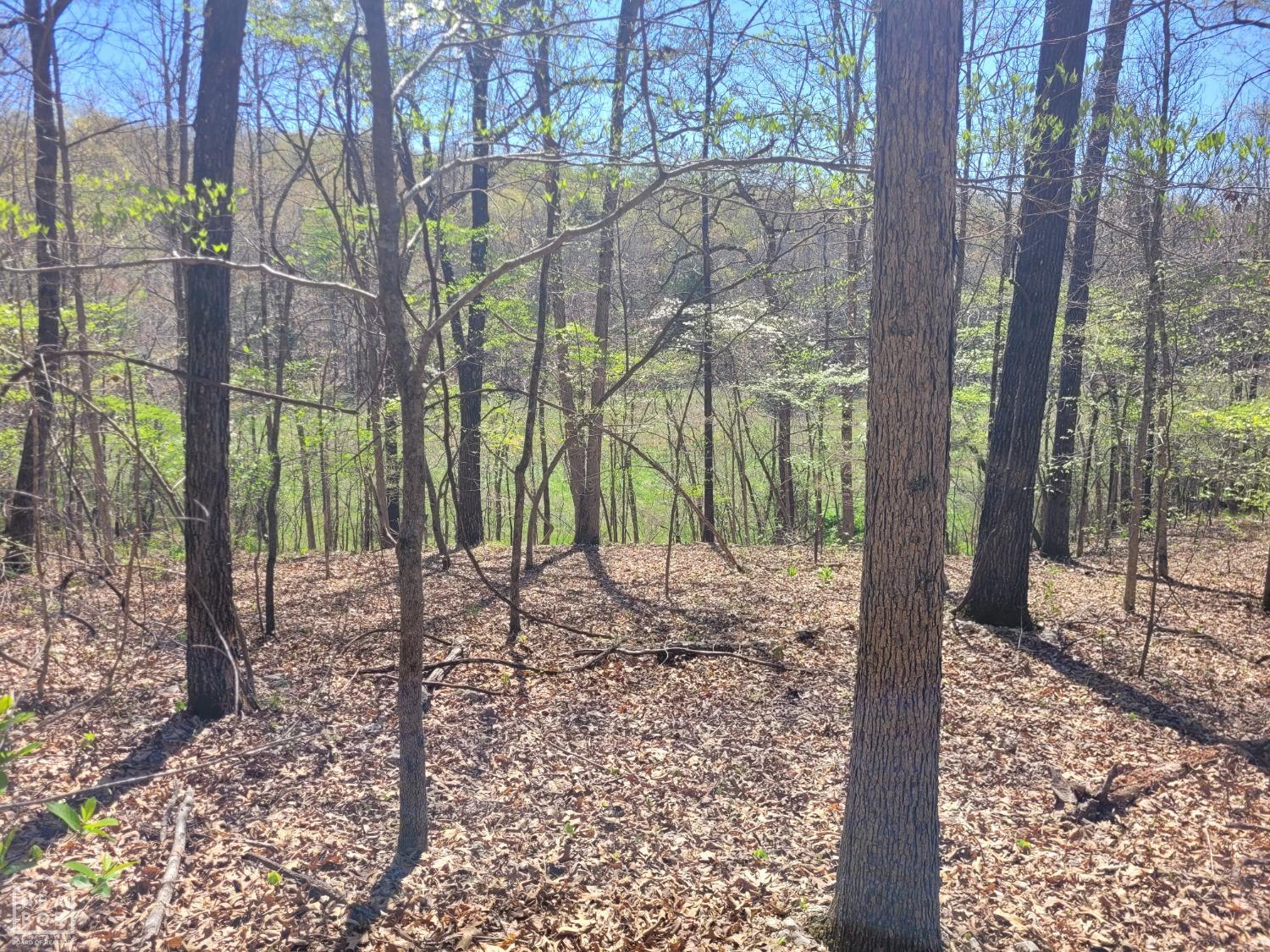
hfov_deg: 67.3
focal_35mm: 26
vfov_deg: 53.1
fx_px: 954
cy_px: 476
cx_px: 635
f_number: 1.8
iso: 40
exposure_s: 1/1078
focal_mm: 5.4
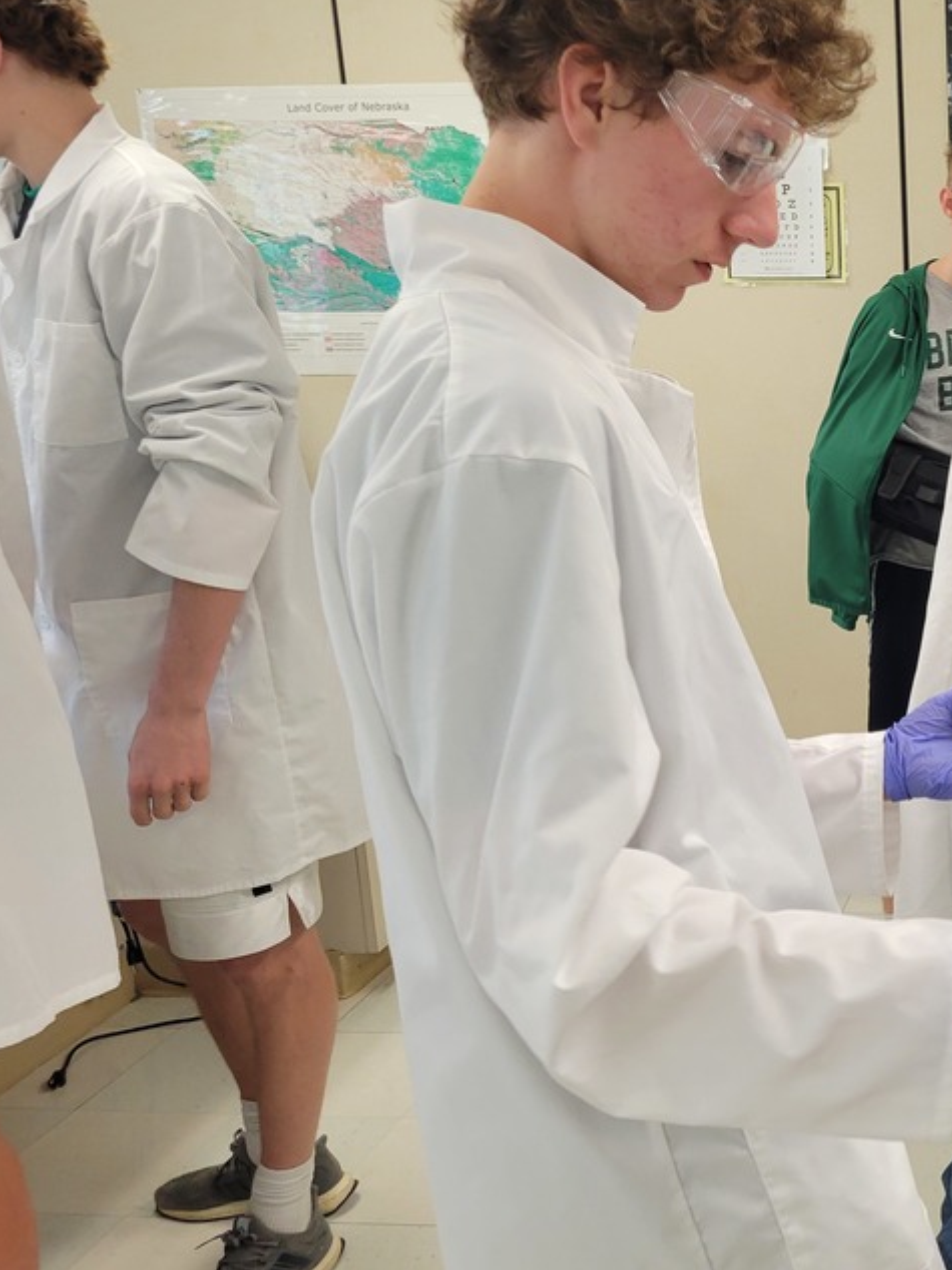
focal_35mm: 42
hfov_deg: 31.0
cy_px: 665
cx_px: 1014
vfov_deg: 44.8
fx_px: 1541
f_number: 1.8
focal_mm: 5.4
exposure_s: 1/120
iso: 125
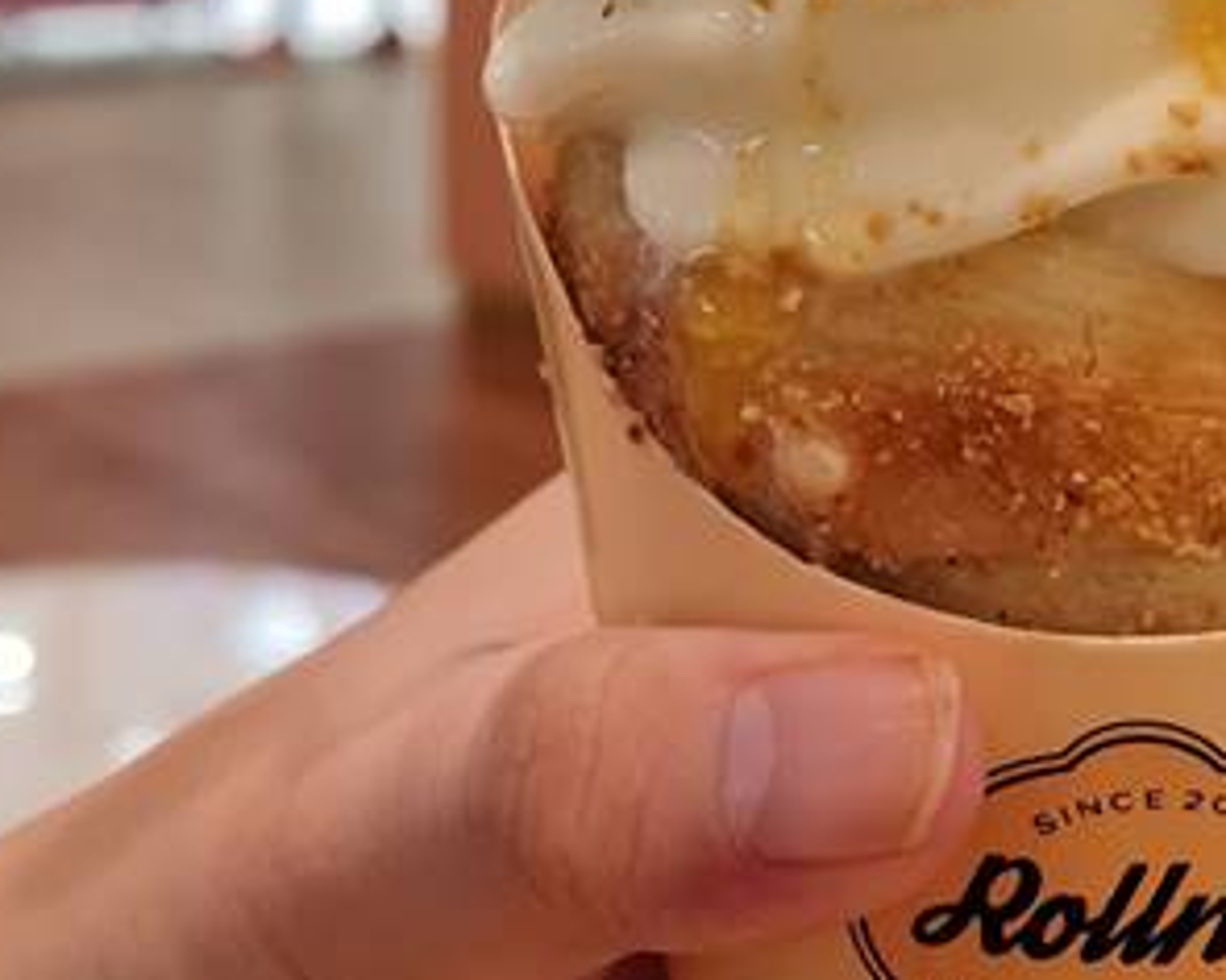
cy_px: 145
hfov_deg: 17.2
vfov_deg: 13.9
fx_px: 3991
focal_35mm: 110
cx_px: 1135
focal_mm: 5.4
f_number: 1.8
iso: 100
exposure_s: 1/100
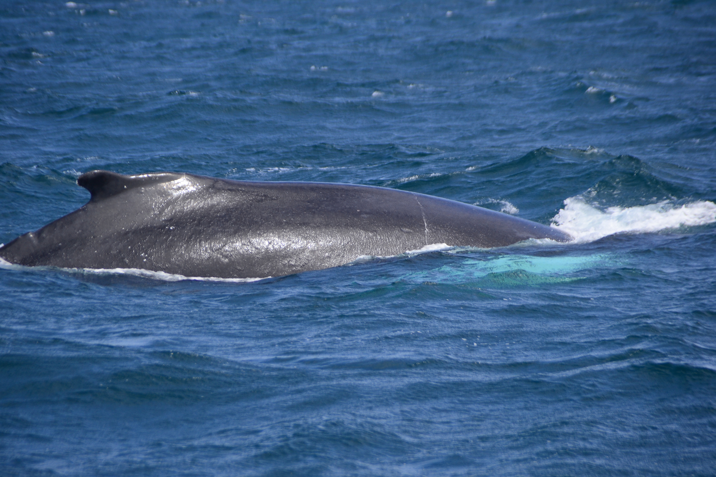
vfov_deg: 4.6
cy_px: 238
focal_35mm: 300
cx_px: 358
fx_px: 5966
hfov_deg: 6.9
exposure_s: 1/500
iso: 200
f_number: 6.3
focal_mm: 200
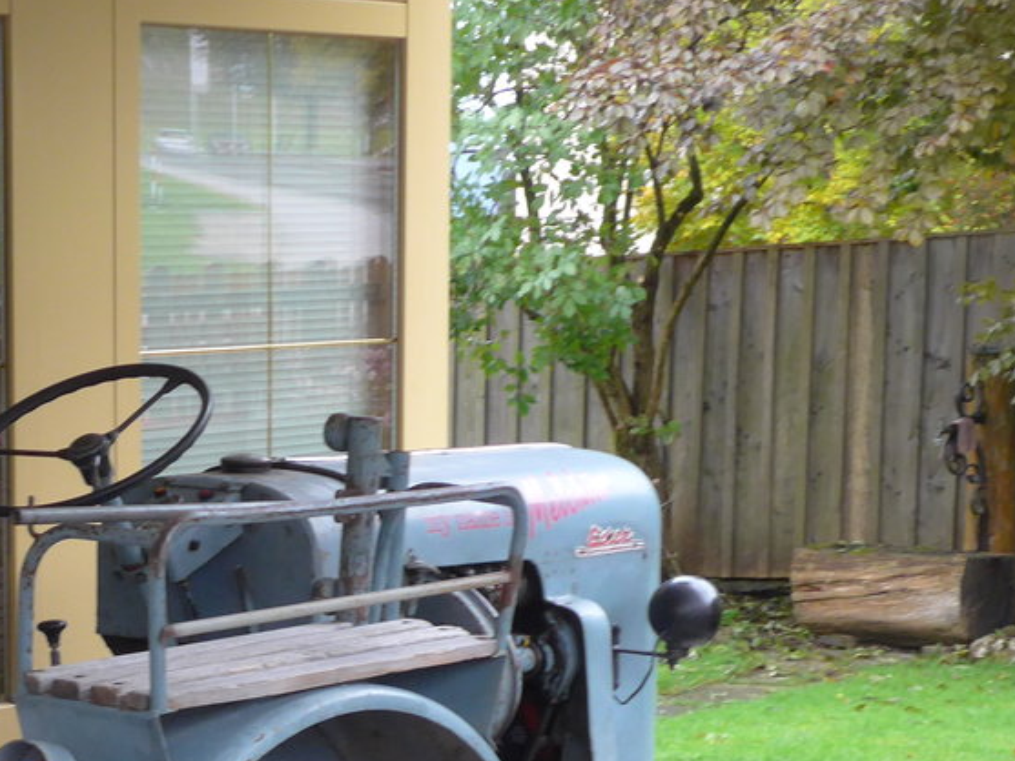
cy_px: 756
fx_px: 3285
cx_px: 18
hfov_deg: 17.2
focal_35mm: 112
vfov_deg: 13.1
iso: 400
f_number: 3.3
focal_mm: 10.7
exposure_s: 1/60
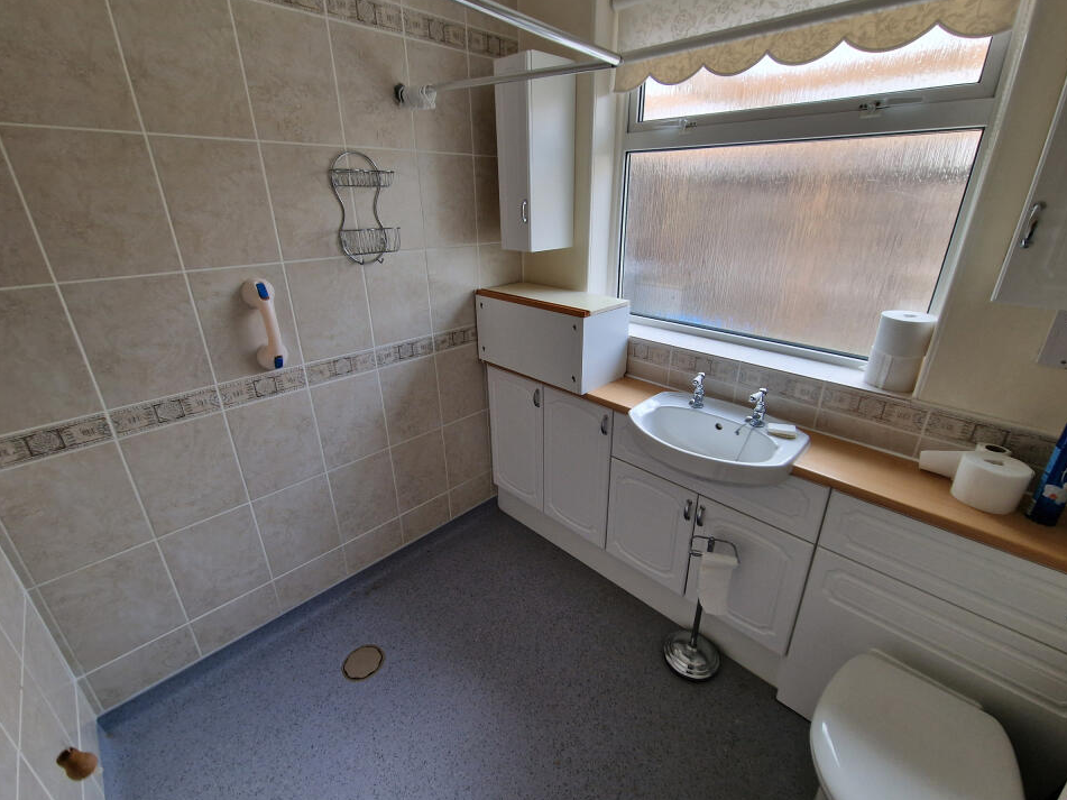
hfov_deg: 102.0
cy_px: 390
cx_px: 553
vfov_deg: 85.6
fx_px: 431
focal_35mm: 14
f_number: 2.2
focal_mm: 2.2
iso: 100
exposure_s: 1/50
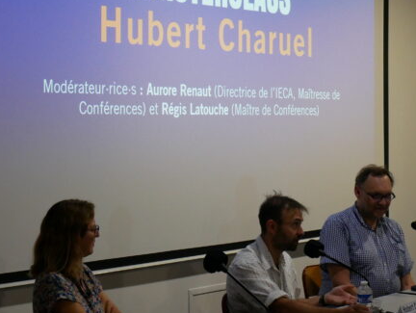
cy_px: 118
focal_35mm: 96
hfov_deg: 20.4
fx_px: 1155
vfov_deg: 15.4
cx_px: 211
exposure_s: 1/30
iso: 1600
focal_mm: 27
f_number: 5.6
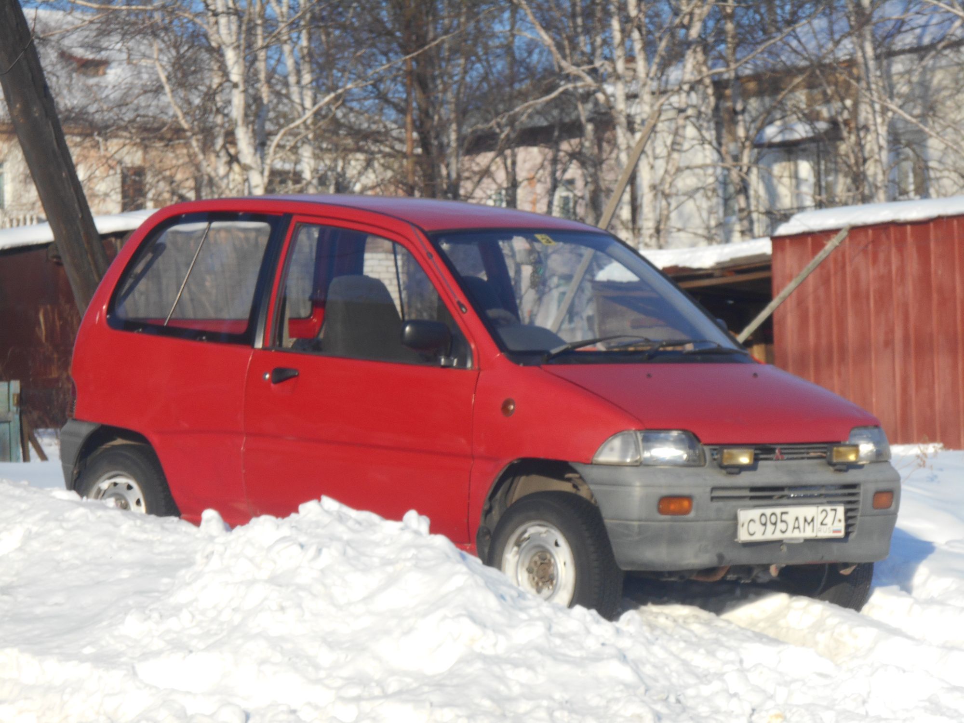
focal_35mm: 182
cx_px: 482
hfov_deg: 10.9
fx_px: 5068
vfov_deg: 8.2
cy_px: 362
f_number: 6.4
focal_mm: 32.9
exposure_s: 1/250
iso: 100
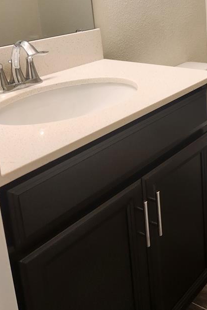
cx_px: 221
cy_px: 43
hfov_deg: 27.1
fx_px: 397
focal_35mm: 46
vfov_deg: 40.2
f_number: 1.8
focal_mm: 5.4
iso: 100
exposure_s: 1/120
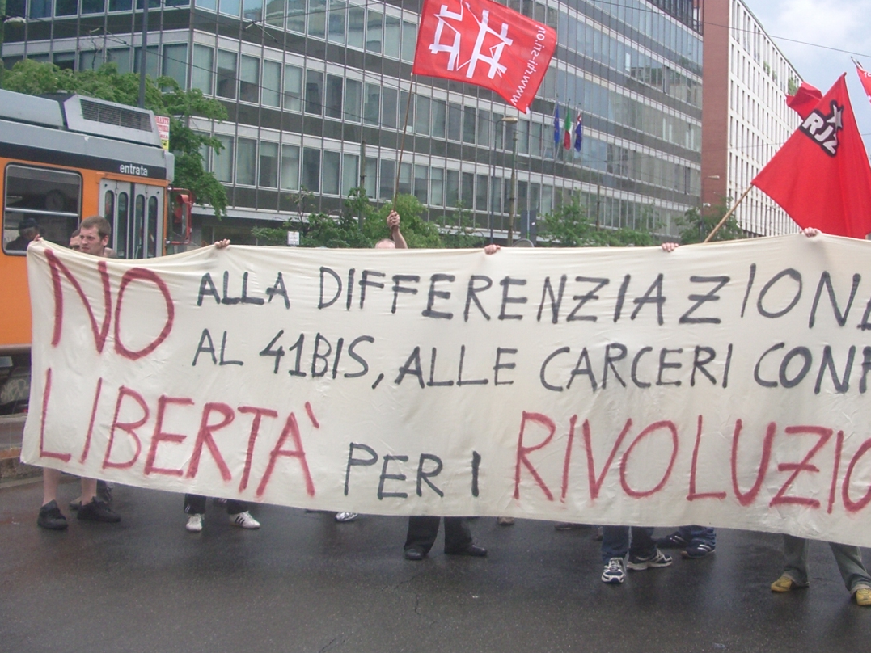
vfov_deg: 28.0
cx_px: 578
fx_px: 1309
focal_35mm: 52
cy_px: 269
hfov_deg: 36.5
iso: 80
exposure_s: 1/640
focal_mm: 5.8
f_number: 2.6
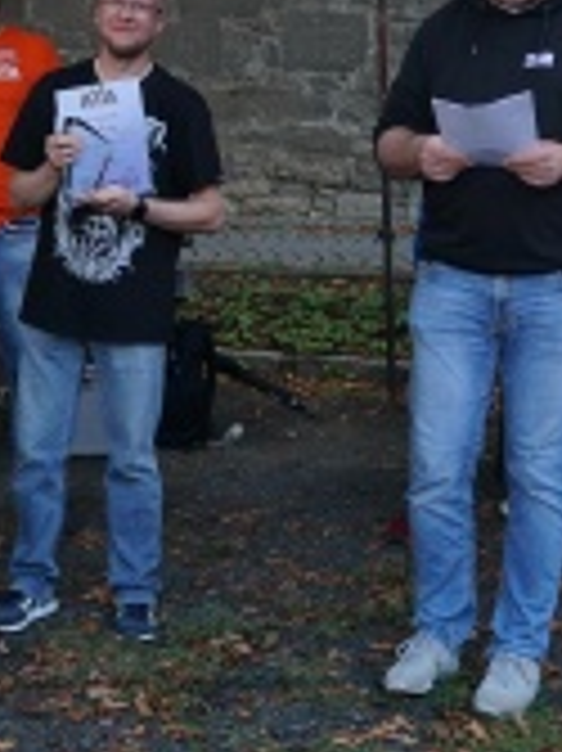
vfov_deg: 20.6
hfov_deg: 15.4
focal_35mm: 95
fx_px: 2059
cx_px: 117
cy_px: 227
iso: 320
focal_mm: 22
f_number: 4.5
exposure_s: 1/160
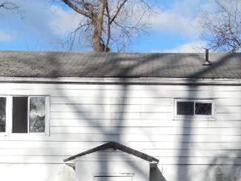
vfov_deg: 18.4
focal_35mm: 77
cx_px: 153
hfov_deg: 25.3
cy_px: 202
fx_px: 536
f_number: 3.9
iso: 125
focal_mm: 6
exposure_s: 1/1000
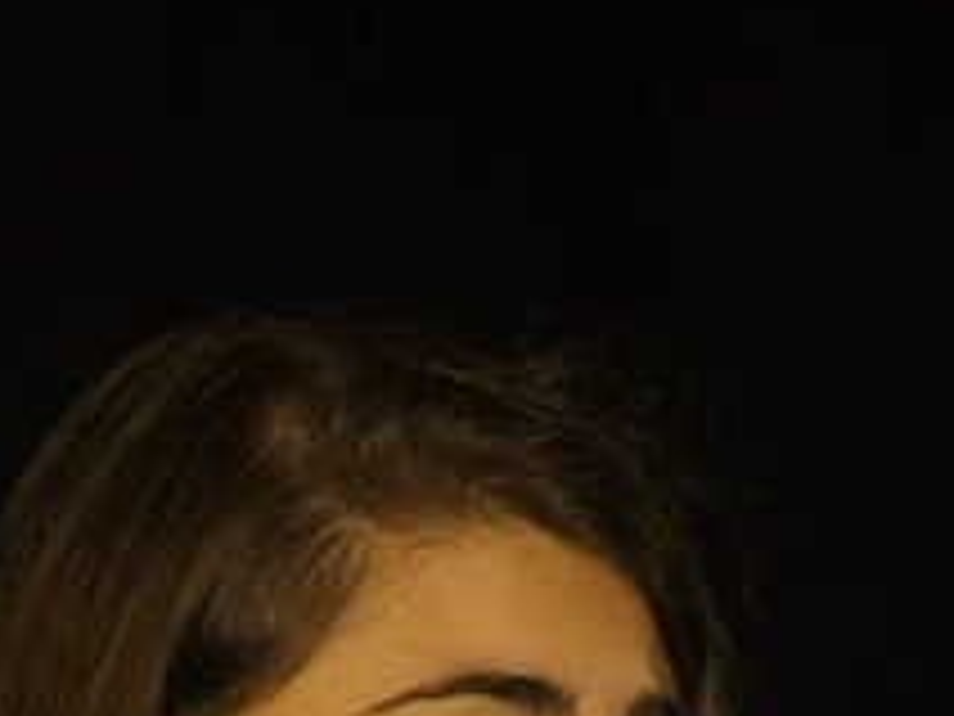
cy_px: 1209
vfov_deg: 1.7
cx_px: 232
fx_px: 23701
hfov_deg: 2.3
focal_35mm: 860
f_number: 5.6
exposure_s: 1/125
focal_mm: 230
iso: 1600
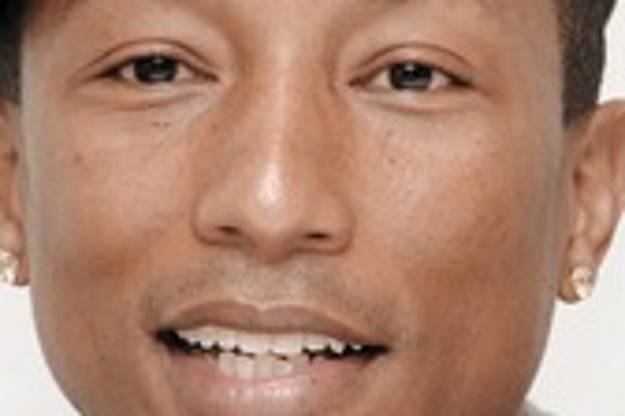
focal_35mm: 608
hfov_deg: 3.4
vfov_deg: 2.3
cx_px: 268
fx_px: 10555
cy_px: 323
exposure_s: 1/160
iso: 800
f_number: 8
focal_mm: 170
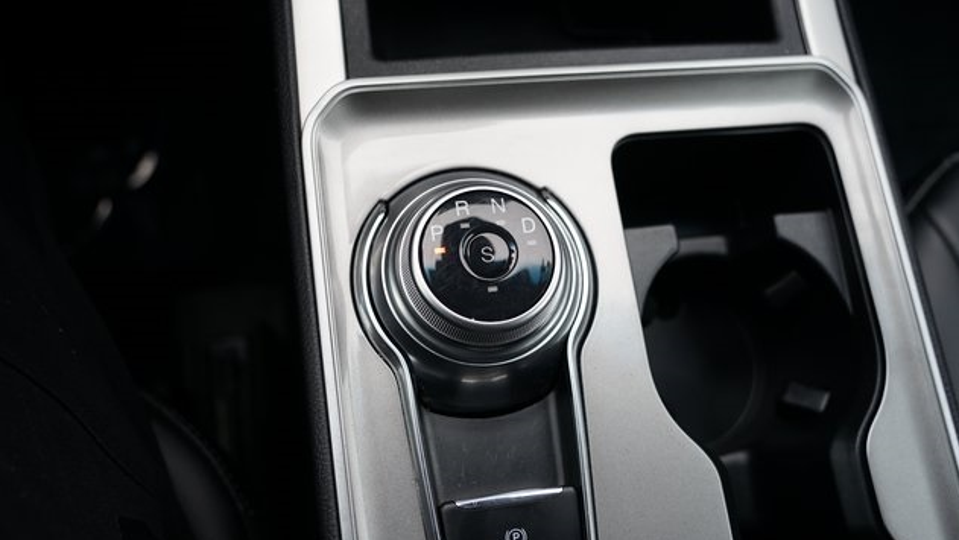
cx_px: 485
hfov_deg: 58.0
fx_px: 865
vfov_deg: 34.6
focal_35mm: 34
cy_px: 299
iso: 400
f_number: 4
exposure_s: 1/60
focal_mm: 32
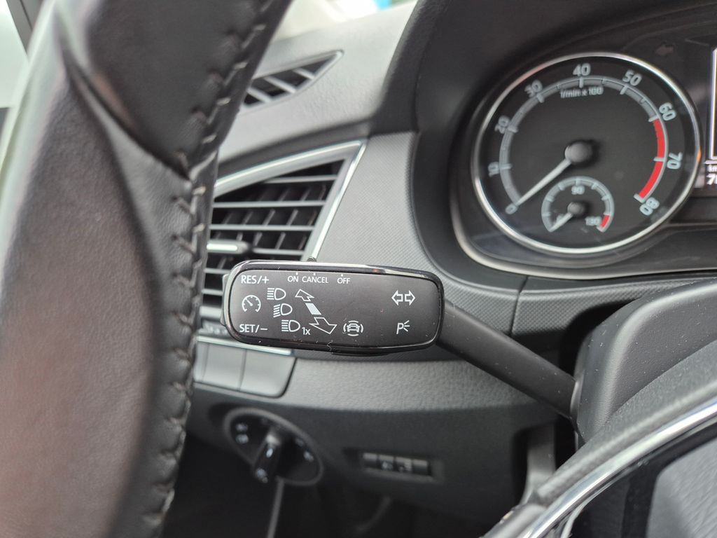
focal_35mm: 23
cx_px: 358
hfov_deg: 73.9
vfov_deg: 58.9
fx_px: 476
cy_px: 269
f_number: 1.8
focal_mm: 5.4
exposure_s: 1/100
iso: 320
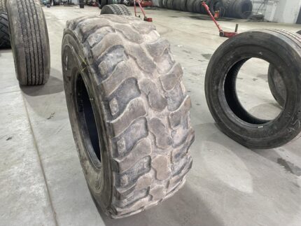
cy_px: 113
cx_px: 150
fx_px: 226
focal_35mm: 26
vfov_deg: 53.1
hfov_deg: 67.3
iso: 100
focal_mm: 4.25
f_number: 1.8
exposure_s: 1/50
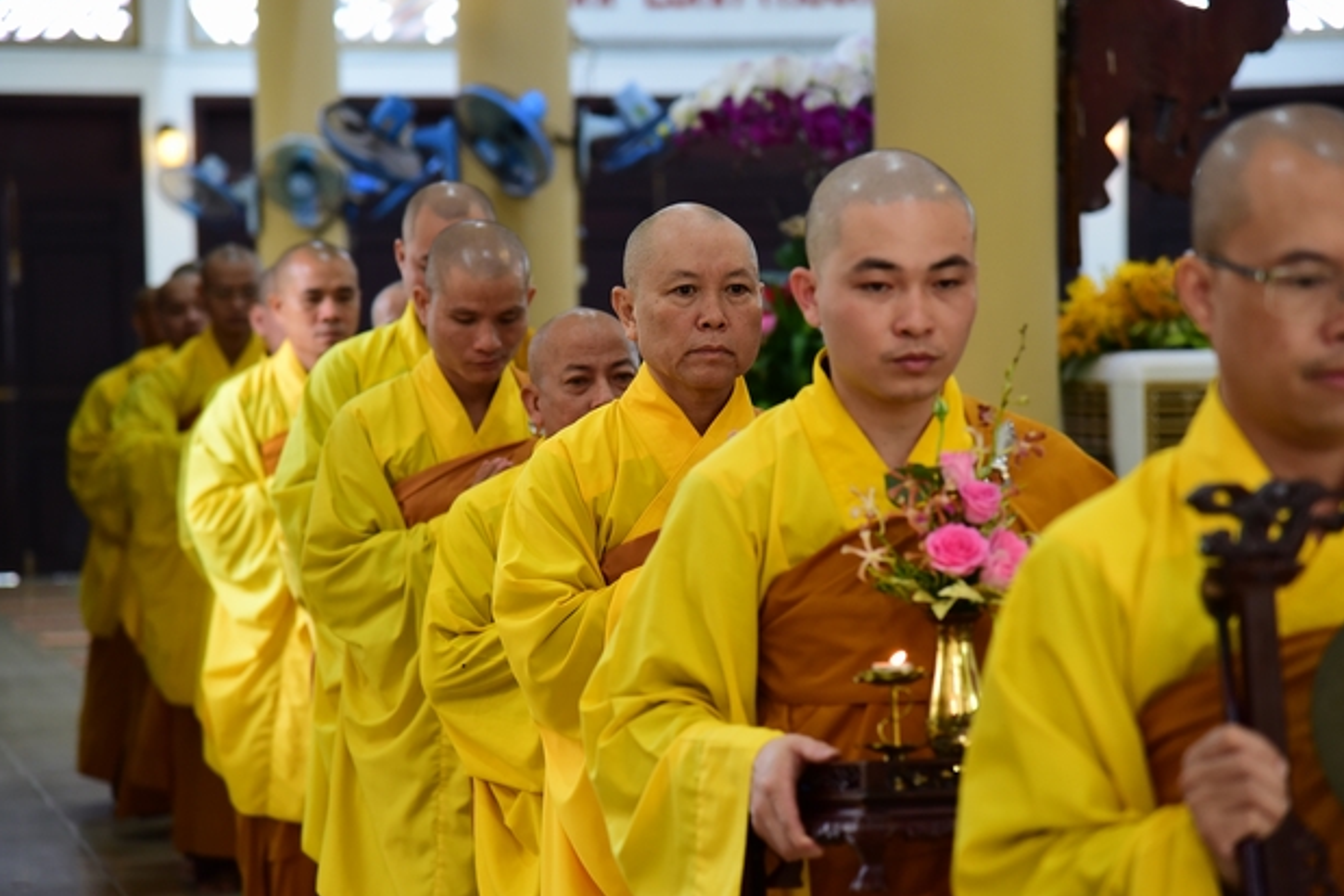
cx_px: 656
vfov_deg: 10.9
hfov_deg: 16.3
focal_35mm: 126
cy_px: 430
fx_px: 4705
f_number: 4.5
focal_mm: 120
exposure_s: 1/50
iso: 1600
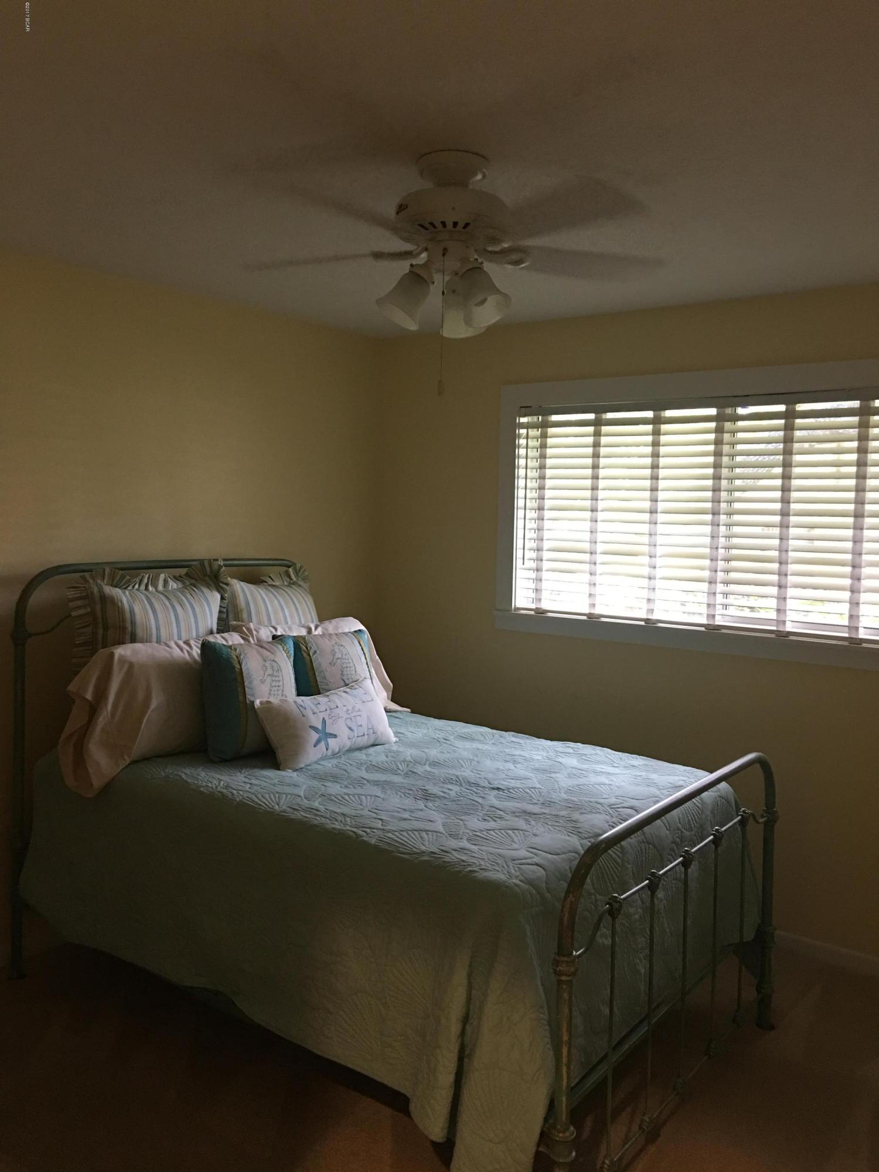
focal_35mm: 29
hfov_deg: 48.2
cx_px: 440
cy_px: 586
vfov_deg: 61.7
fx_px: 982
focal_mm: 4.15
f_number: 2.2
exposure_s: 1/15
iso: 80
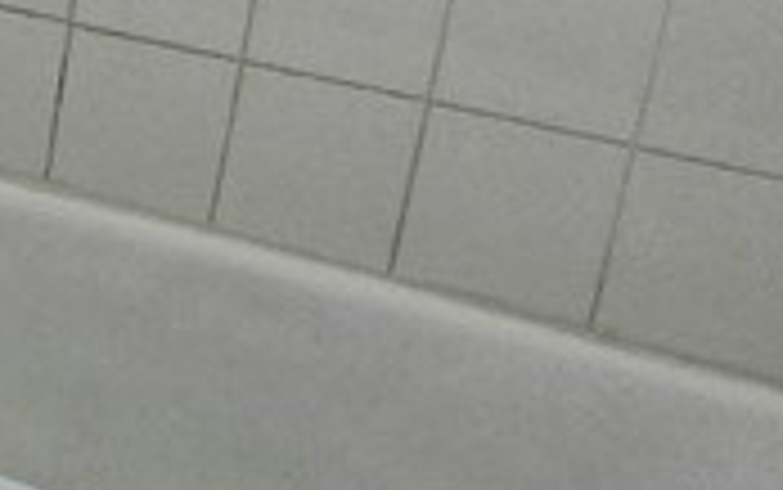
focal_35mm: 81
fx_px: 1730
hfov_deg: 14.2
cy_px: -319
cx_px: -1197
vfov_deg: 14.6
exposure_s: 1/120
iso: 80
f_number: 2.2
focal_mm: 2.2
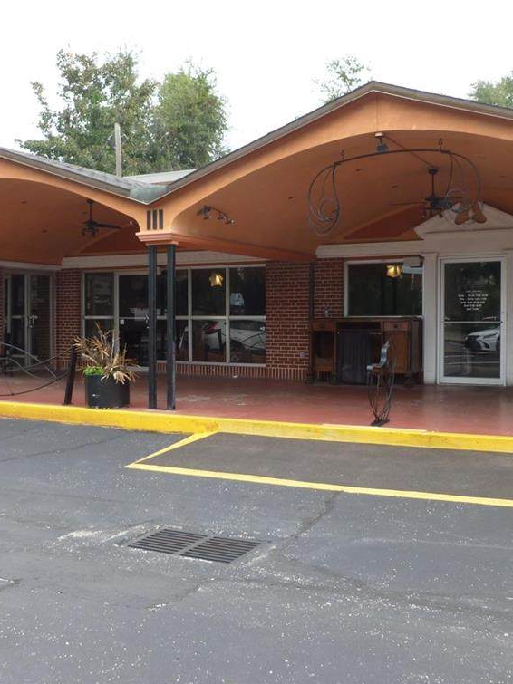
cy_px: 342
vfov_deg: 49.0
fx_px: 751
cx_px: 237
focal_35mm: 38
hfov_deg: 37.7
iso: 100
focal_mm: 5
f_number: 3.3
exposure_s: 1/160
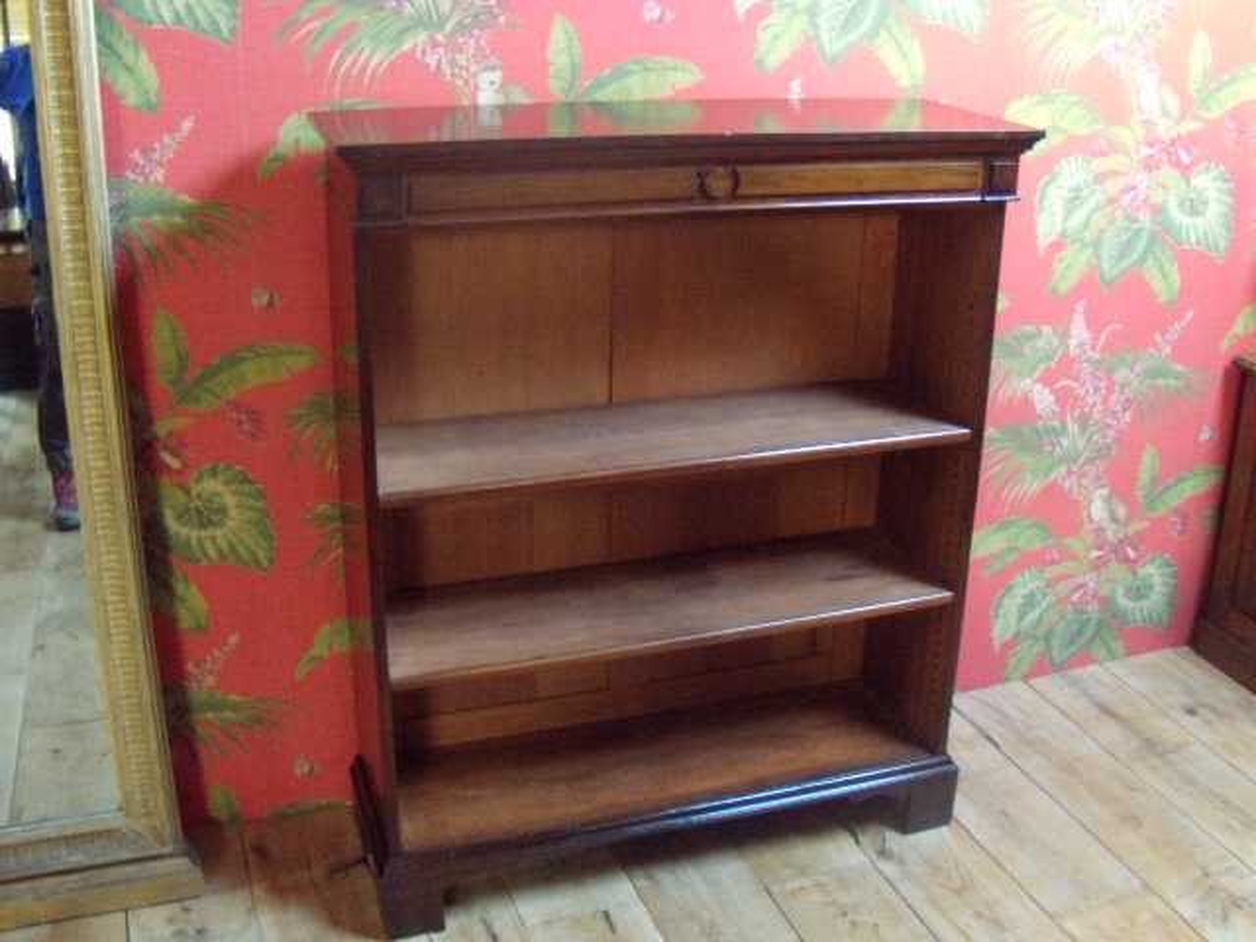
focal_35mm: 36
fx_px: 1306
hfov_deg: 51.4
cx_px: 628
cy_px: 471
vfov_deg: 39.7
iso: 640
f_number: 3.6
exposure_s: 1/8
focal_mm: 6.4
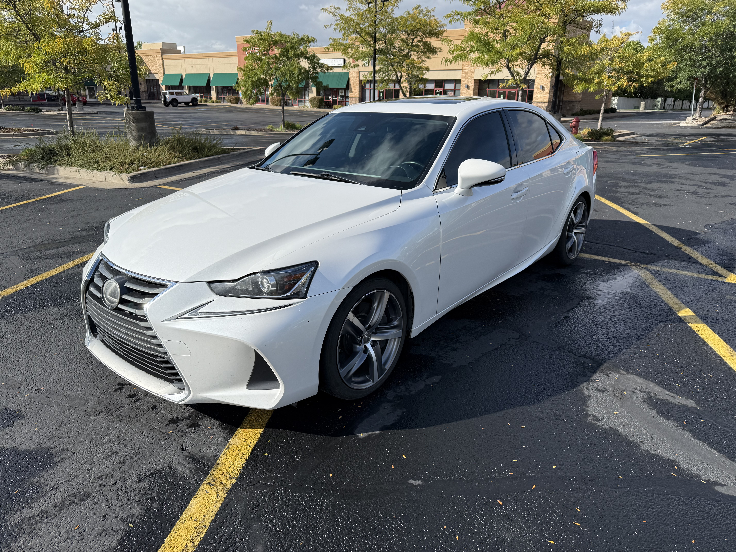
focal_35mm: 24
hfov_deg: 71.6
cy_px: 276
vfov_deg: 56.8
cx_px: 368
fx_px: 510
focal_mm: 6.76
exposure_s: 1/5319
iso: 80
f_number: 1.78
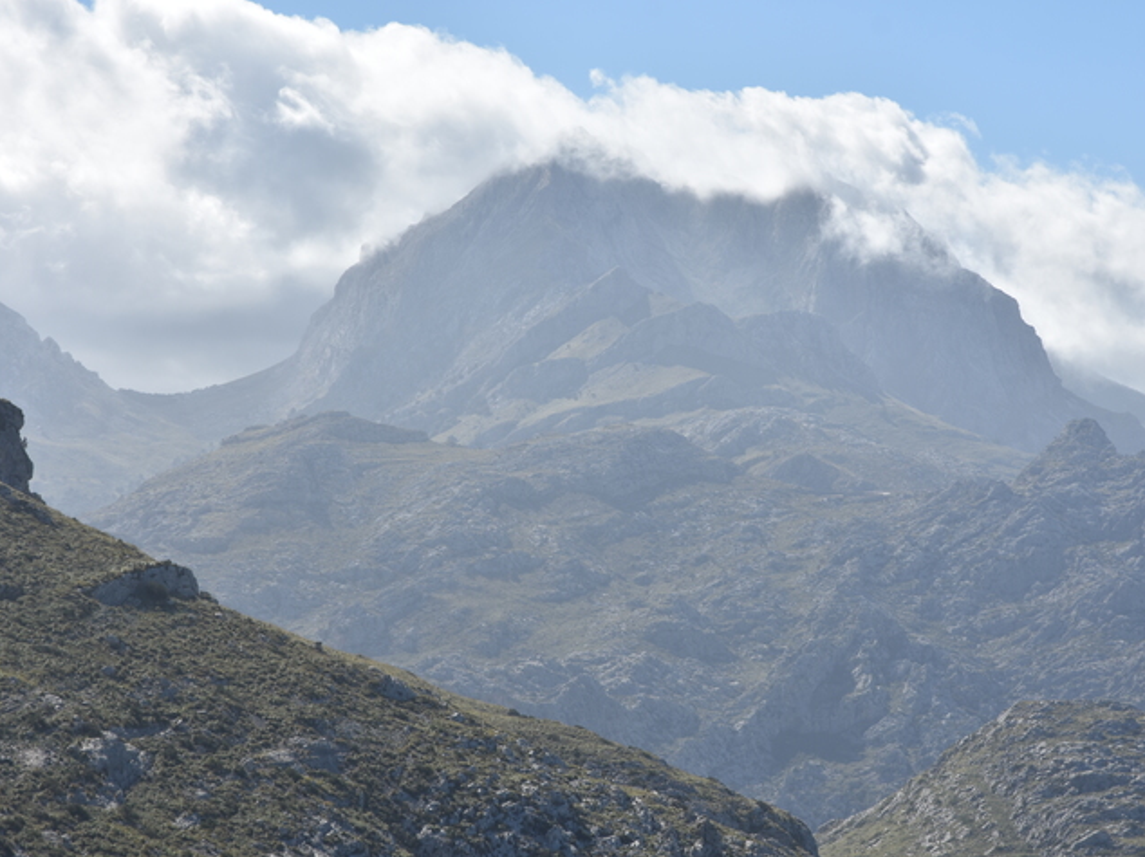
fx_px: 3902
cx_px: 612
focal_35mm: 118
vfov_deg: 12.5
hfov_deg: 16.7
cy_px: 428
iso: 100
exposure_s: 1/500
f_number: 8
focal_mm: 72
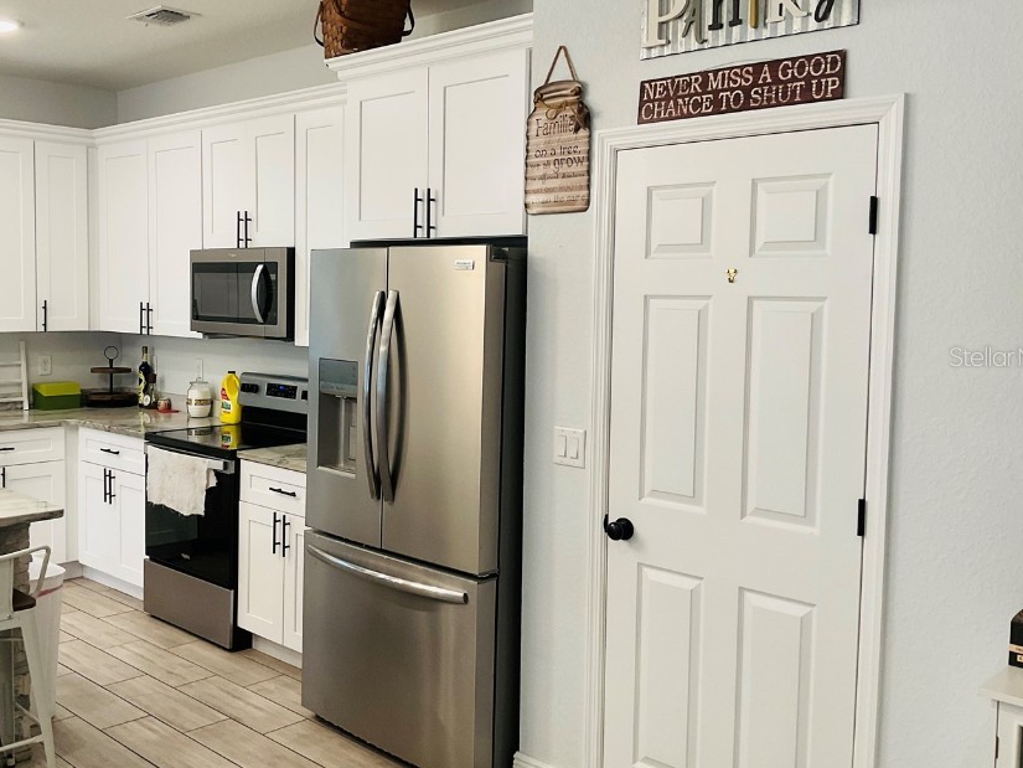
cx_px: 432
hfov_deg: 51.1
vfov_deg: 39.6
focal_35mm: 36
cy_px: 356
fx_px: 1064
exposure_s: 1/60
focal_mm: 3
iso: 50
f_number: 1.8
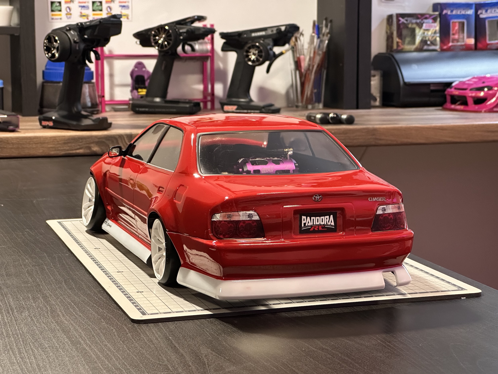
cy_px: 187
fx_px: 1108
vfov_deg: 19.1
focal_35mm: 77
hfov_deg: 25.3
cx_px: 249
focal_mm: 9
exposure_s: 1/34
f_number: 2.8
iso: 500
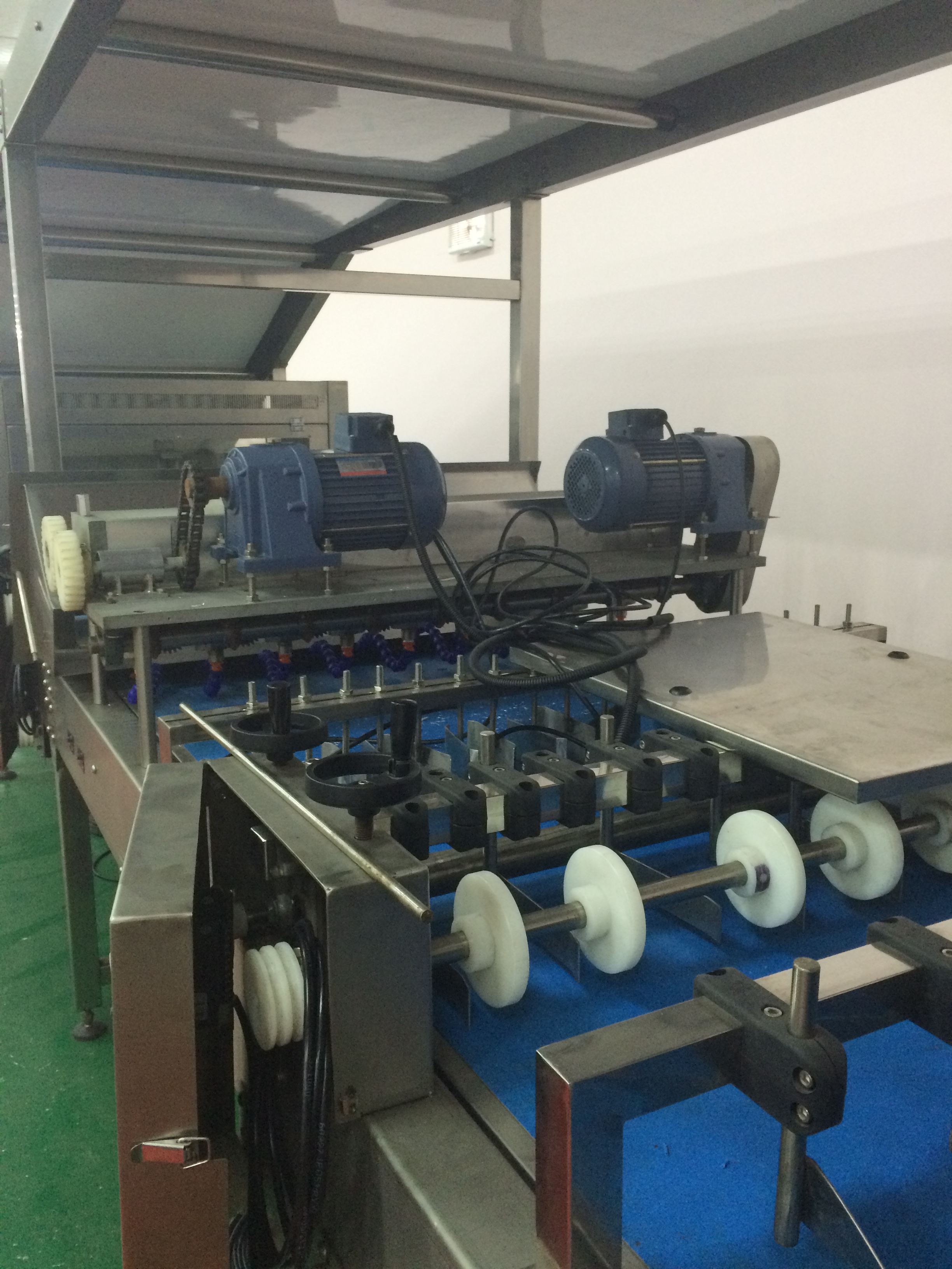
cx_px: 476
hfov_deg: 48.2
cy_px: 634
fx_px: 1063
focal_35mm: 29
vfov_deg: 61.7
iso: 250
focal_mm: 4.15
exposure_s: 1/30
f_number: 2.2
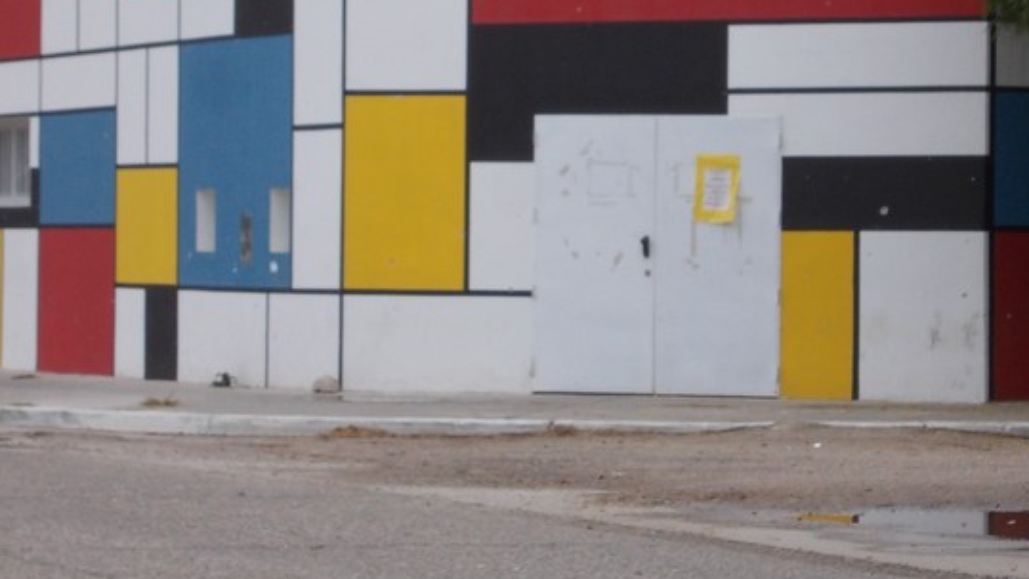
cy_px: 128
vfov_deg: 6.9
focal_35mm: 175
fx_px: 4774
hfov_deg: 12.3
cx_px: 649
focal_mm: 16
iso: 80
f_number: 5.8
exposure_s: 1/125
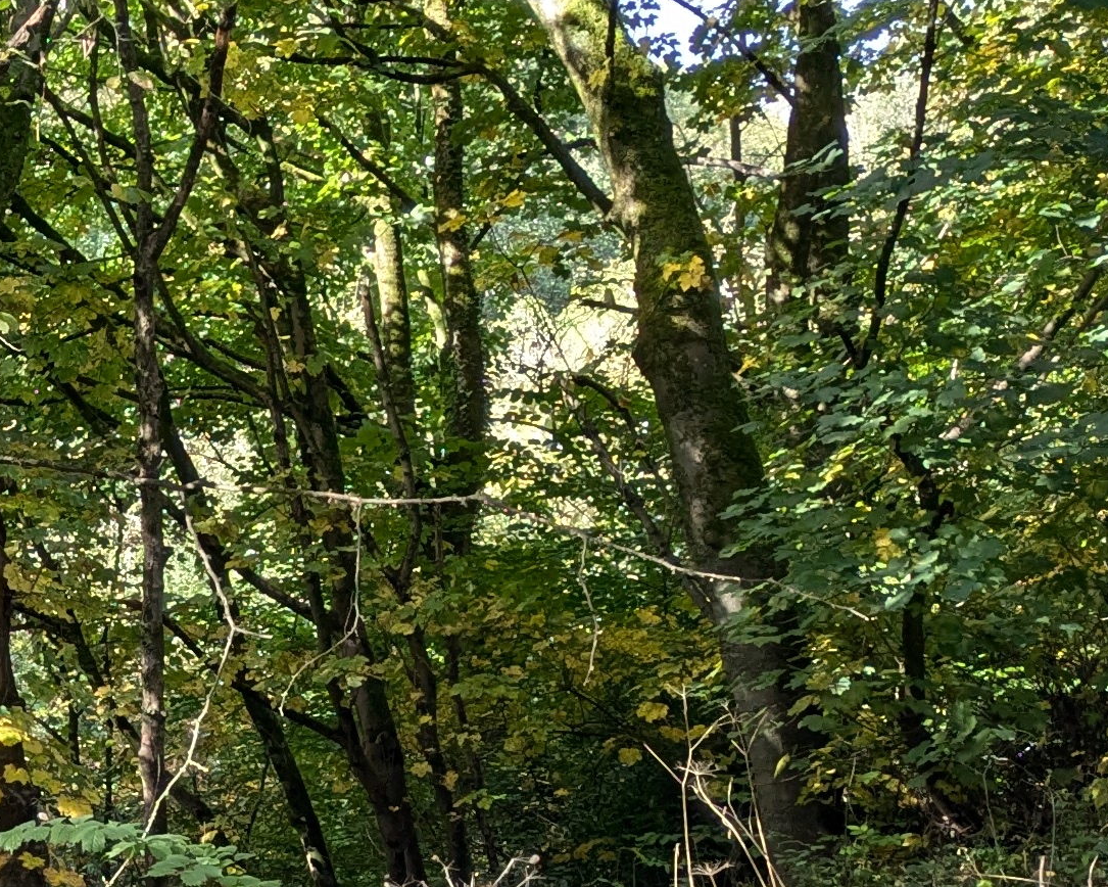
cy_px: 725
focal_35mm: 104
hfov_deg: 16.3
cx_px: -701
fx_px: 3410
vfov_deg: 14.7
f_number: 1.89
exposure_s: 1/287
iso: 85
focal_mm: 5.43
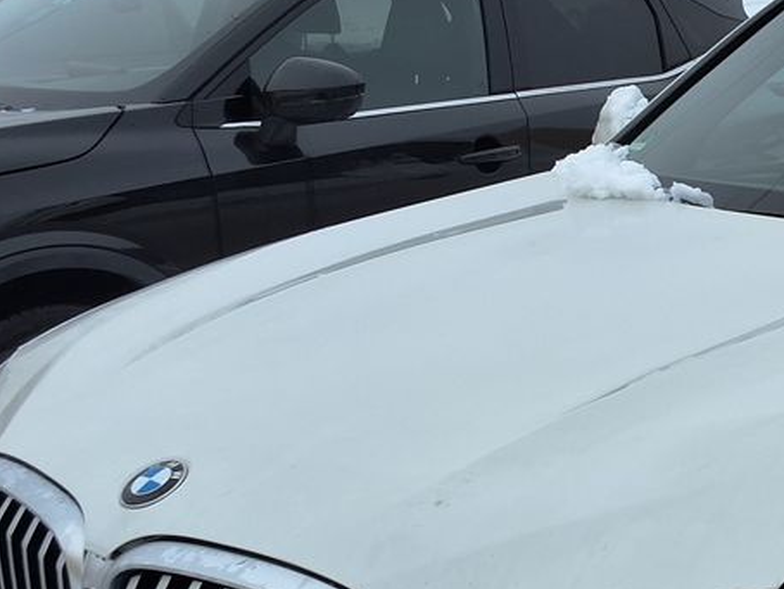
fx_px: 1677
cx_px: 743
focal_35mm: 74
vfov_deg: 19.6
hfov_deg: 25.3
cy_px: 516
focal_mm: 2.91
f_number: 1.9
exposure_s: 1/747
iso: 32
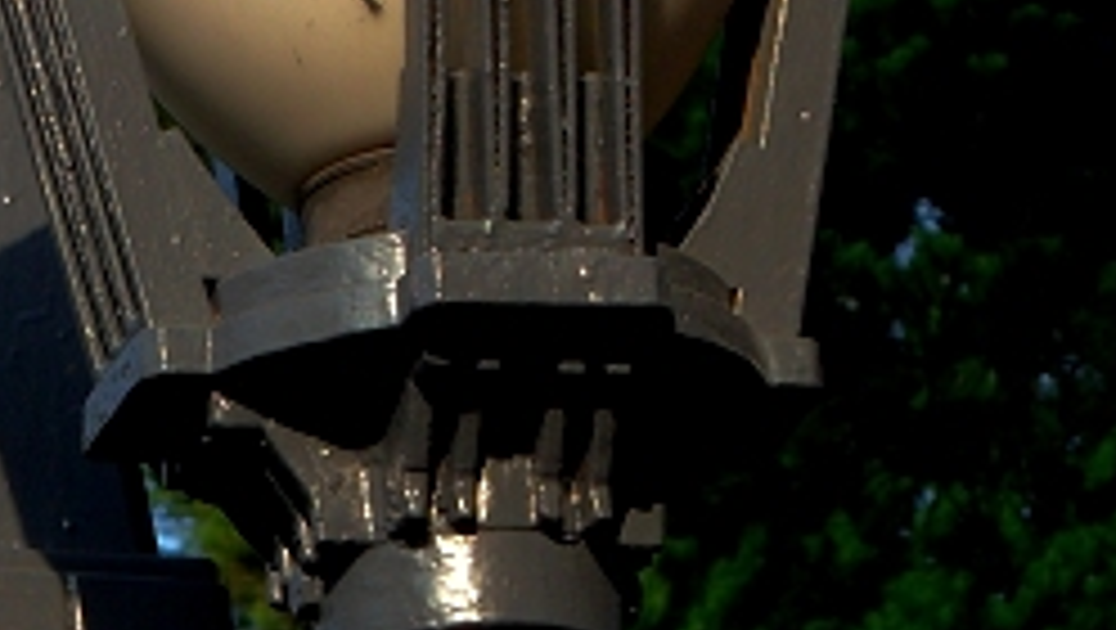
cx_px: 310
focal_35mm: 702
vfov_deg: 1.7
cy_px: 518
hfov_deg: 3.1
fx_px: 20791
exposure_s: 1/180
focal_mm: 35
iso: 80
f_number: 5.9
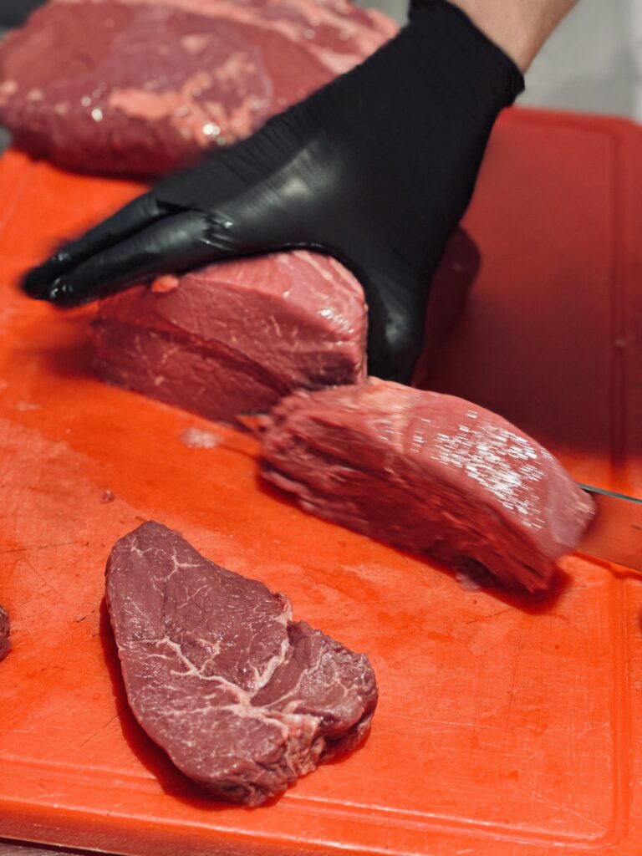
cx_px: 321
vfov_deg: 25.3
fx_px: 1904
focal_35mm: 77
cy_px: 428
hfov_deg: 19.1
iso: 250
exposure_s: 1/33
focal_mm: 9
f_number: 2.8
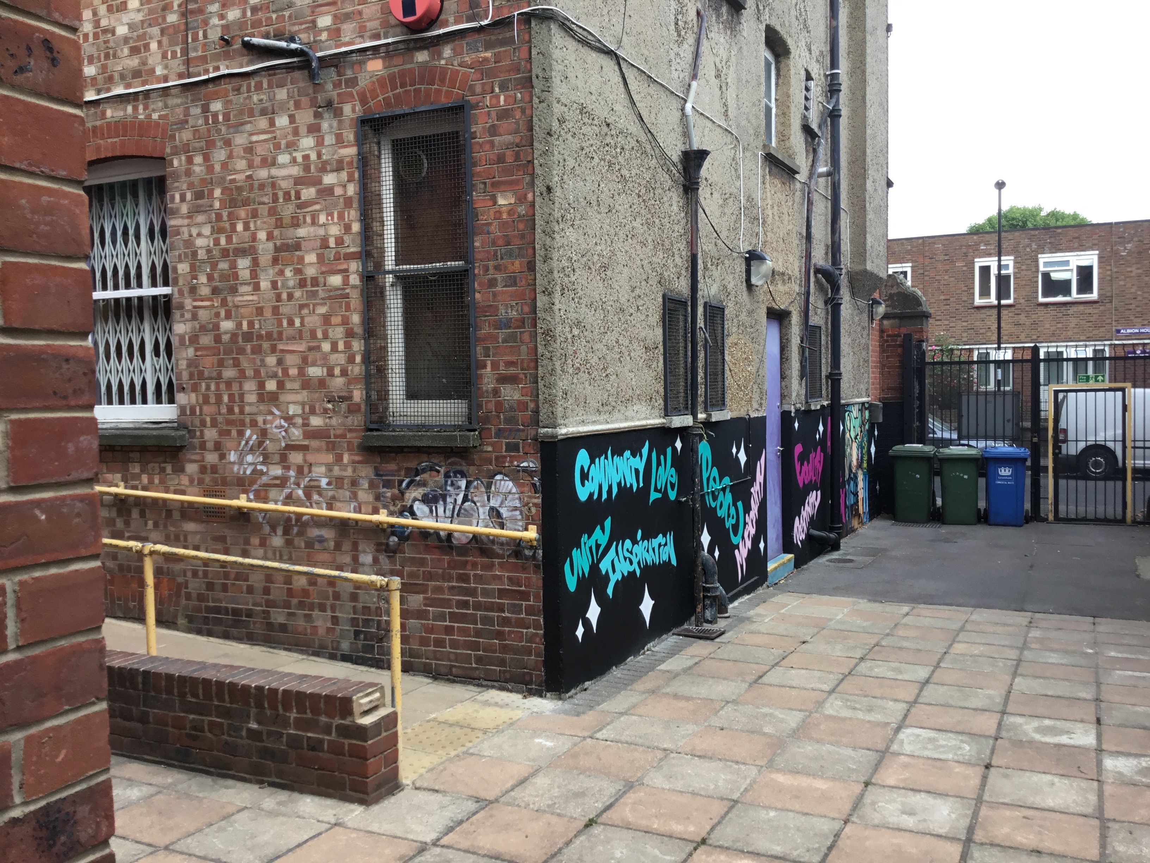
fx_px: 1030
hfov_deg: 58.4
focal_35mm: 31
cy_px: 432
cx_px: 575
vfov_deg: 45.4
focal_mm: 3.3
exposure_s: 1/111
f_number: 2.4
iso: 25
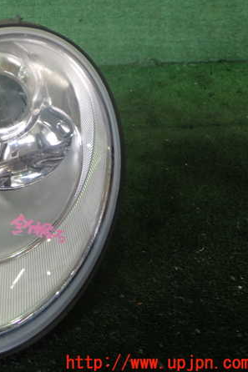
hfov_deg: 29.9
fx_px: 434
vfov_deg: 46.4
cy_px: 186
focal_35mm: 42
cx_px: 4
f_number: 2.3
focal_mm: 5.4
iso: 200
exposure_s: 1/80
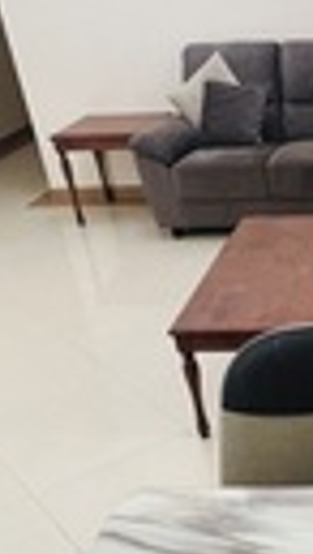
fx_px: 734
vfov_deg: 38.6
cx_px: 379
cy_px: 492
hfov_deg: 22.2
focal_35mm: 50
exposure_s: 1/50
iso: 200
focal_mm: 1.57
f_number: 1.8
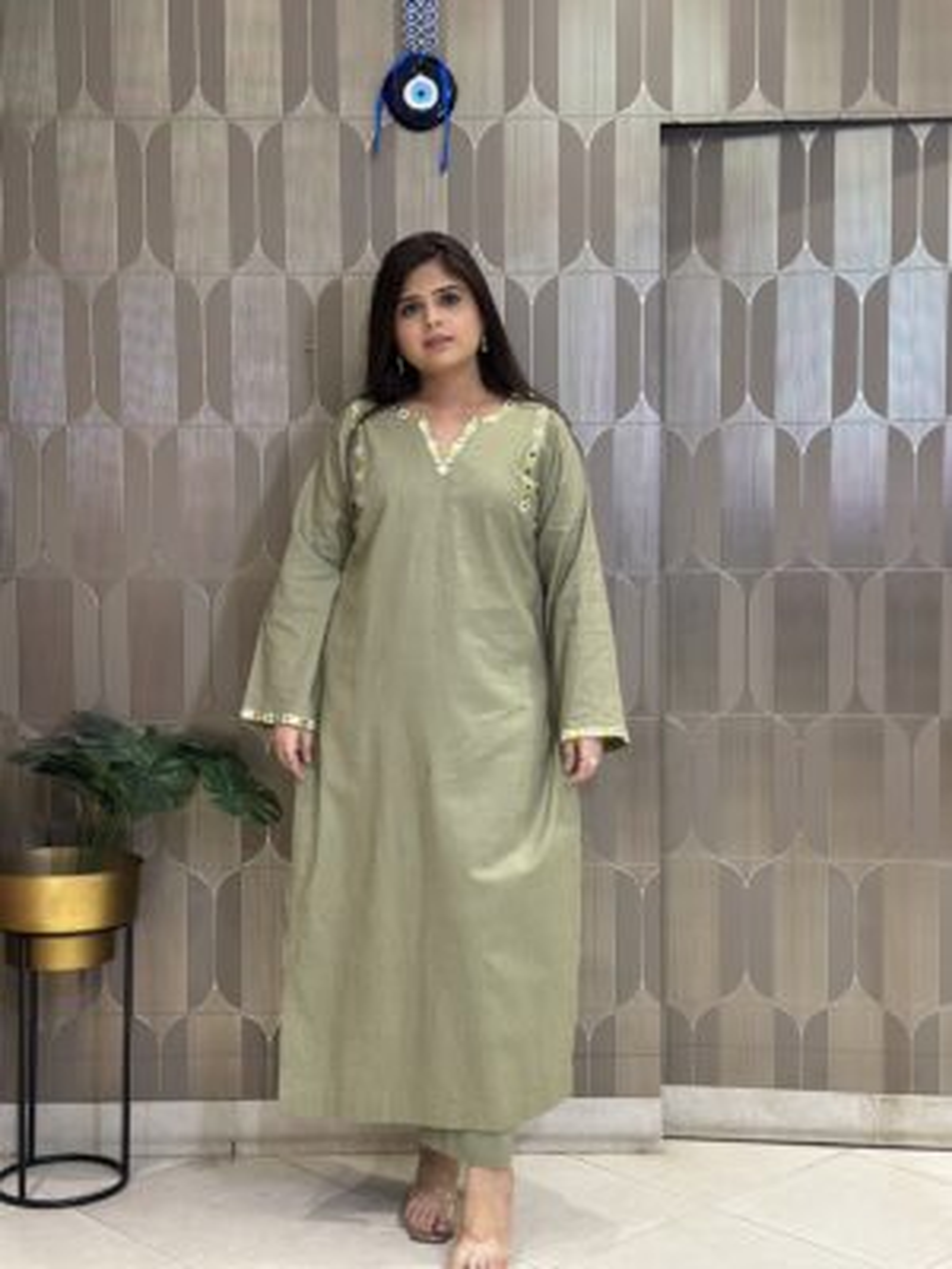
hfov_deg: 30.3
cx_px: 476
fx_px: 1760
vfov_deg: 39.7
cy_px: 634
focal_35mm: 48
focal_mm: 6.86
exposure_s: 1/50
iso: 125
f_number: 1.78
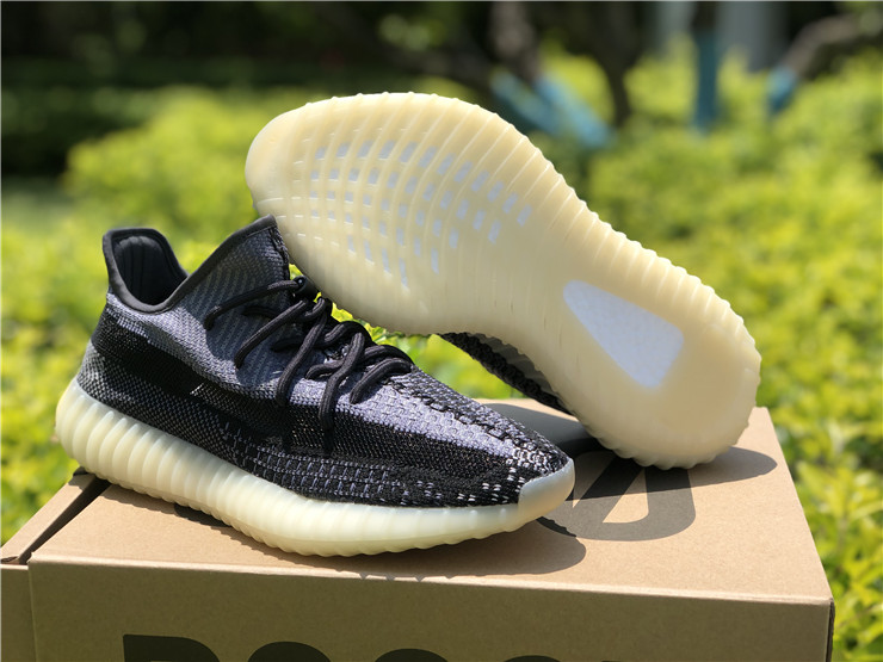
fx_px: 1326
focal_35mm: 52
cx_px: 442
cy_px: 331
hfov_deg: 36.8
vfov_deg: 28.0
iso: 16
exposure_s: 1/906
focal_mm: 6
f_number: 2.4
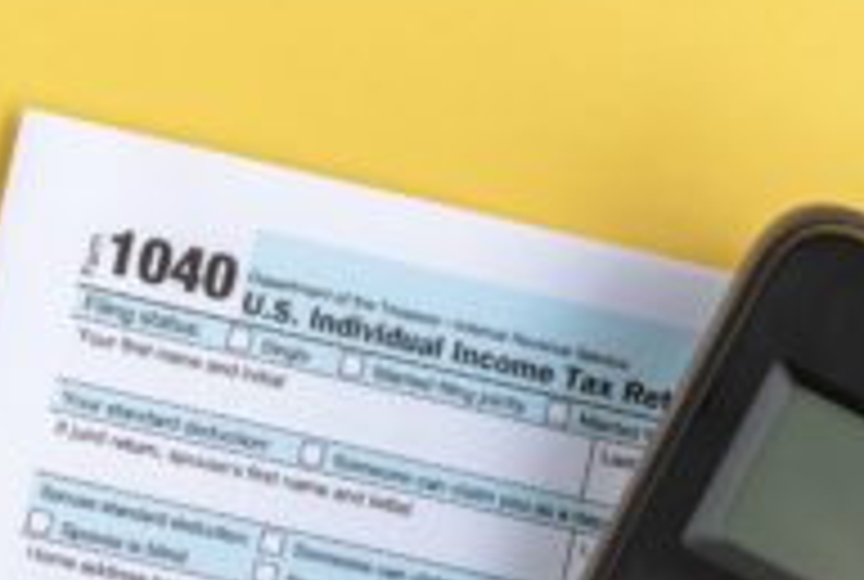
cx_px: 65
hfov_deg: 8.8
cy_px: 576
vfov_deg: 5.9
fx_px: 5581
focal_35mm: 232
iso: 200
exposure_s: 1/160
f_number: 8
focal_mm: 105
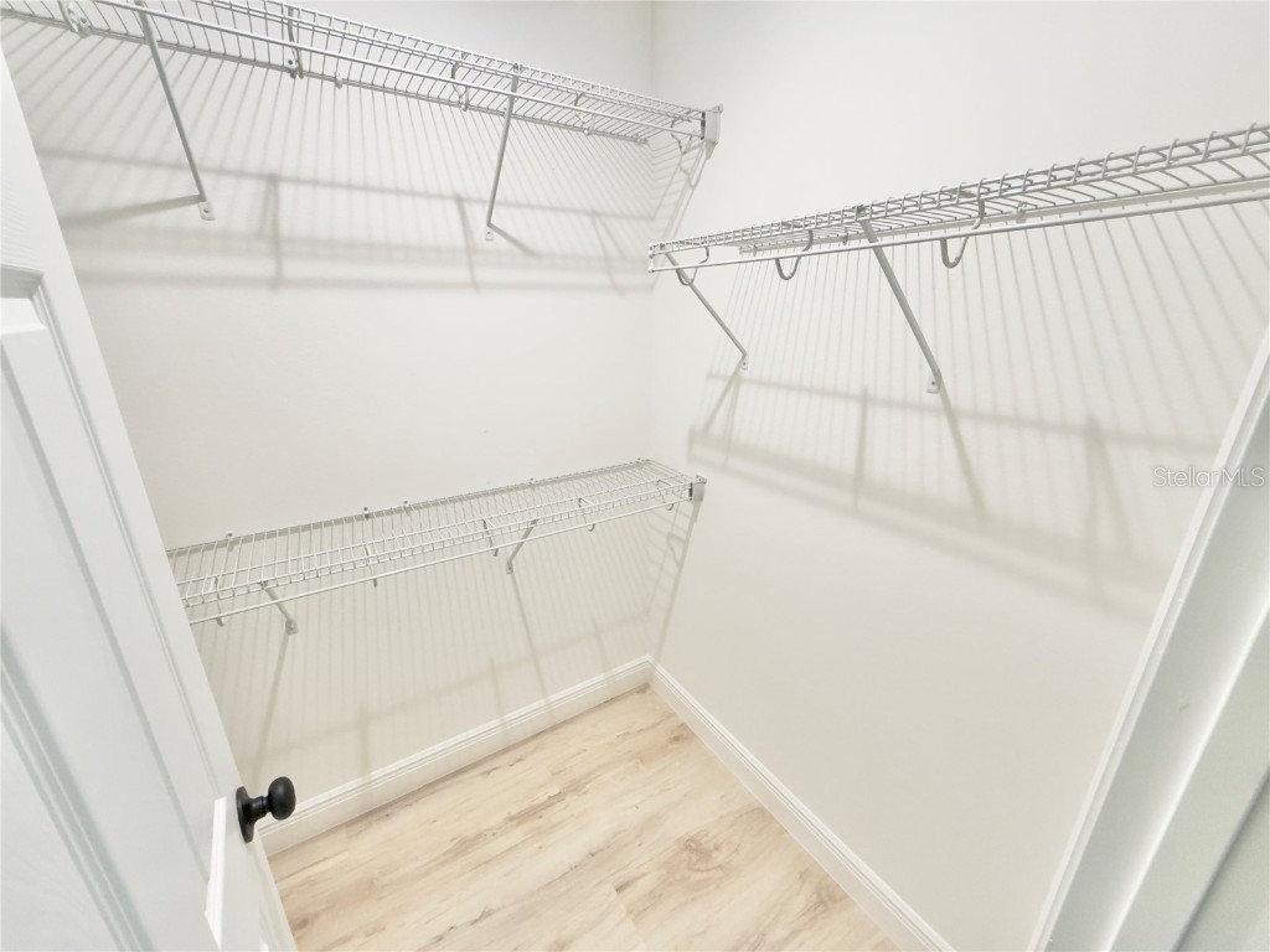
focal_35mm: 14
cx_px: 635
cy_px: 476
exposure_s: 1/120
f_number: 2.2
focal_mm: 2.22
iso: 250
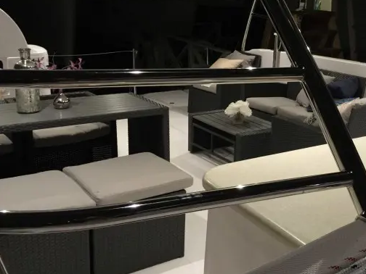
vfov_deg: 31.4
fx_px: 486
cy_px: 105
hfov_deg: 39.7
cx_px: 289
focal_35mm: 46
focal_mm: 4.15
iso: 100
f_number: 2.2
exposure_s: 1/4
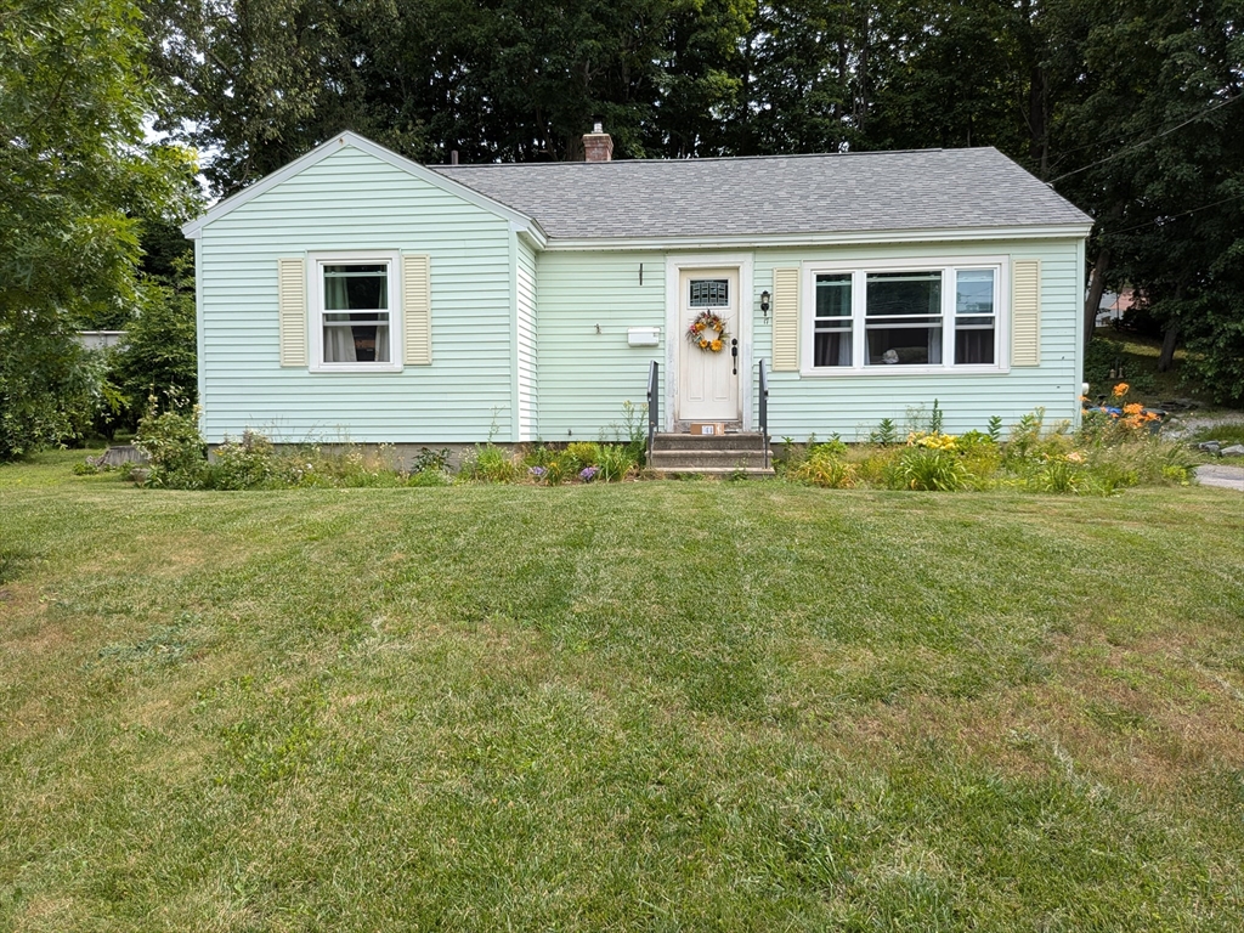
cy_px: 466
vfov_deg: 56.8
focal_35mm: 24
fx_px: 862
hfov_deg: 71.6
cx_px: 622
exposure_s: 1/1044
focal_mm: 4.53
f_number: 1.7
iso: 41
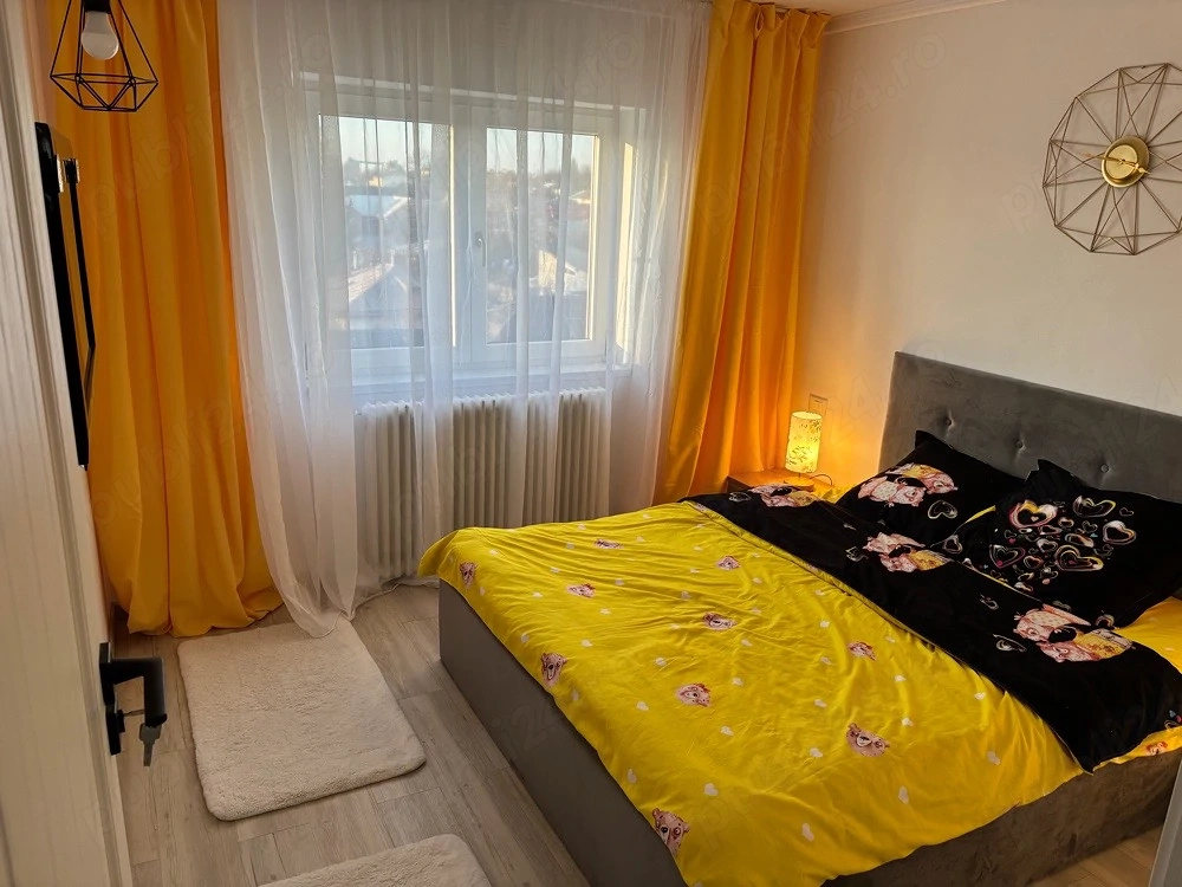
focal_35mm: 26
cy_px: 444
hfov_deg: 67.3
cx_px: 591
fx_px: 888
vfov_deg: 53.1
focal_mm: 5.96
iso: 64
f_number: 1.6
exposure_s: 1/100
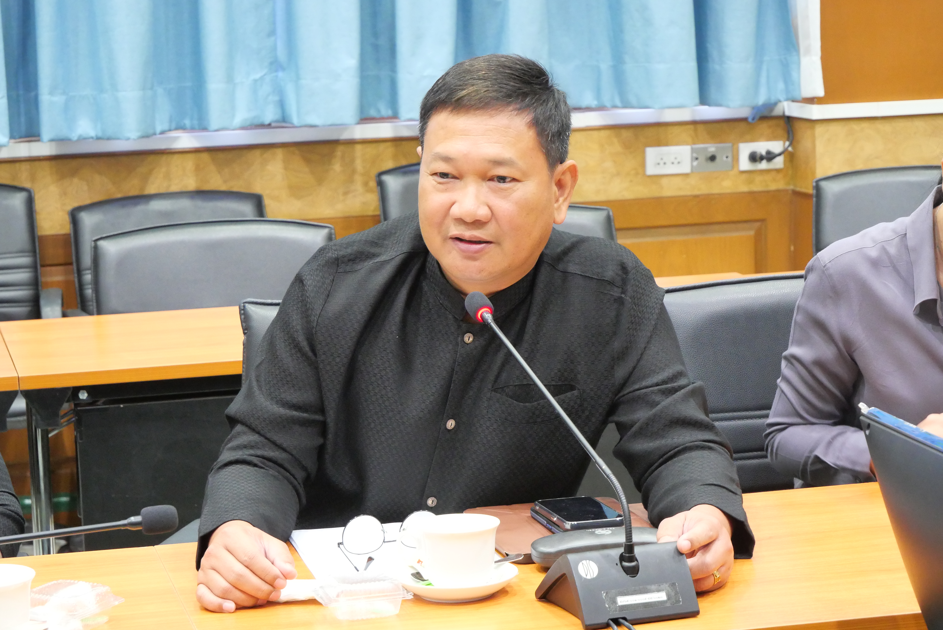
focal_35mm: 91
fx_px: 2385
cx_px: 472
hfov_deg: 22.4
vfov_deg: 15.0
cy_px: 315
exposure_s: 1/20
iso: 3200
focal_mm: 44
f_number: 5.6
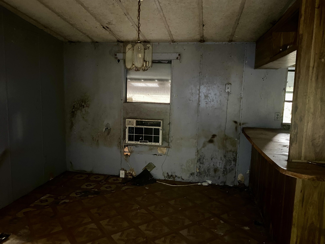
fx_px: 244
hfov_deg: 67.3
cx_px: 162
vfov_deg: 53.1
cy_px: 122
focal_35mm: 26
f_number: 1.8
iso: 1000
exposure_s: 1/15
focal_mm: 4.25
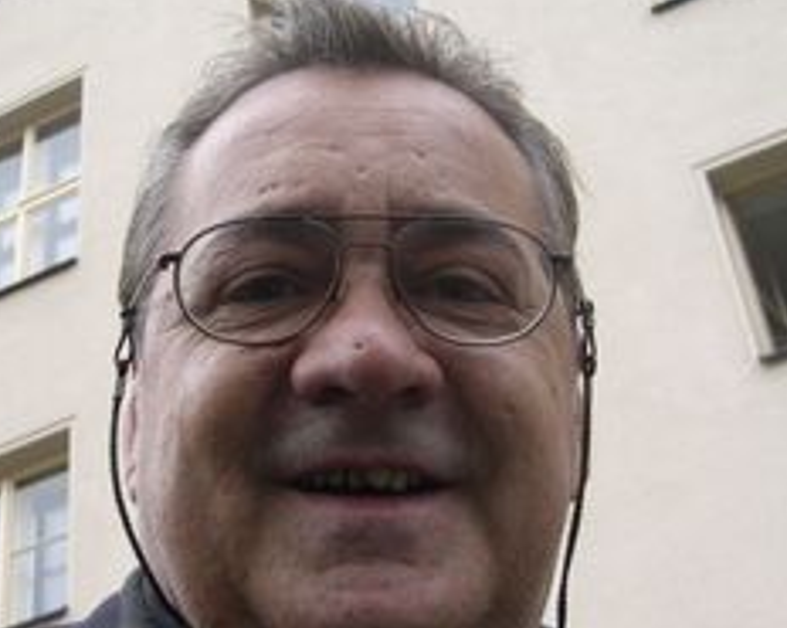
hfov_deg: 29.6
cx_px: 407
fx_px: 1489
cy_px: 380
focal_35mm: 64
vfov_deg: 23.8
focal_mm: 7.9
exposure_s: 1/160
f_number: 2.8
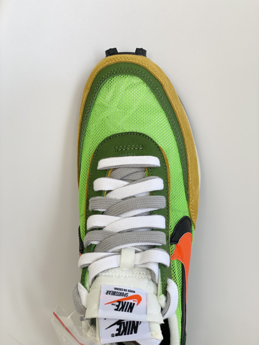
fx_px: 519
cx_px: 130
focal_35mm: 52
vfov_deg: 36.8
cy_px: 172
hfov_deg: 28.0
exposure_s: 1/100
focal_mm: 6
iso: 40
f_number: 2
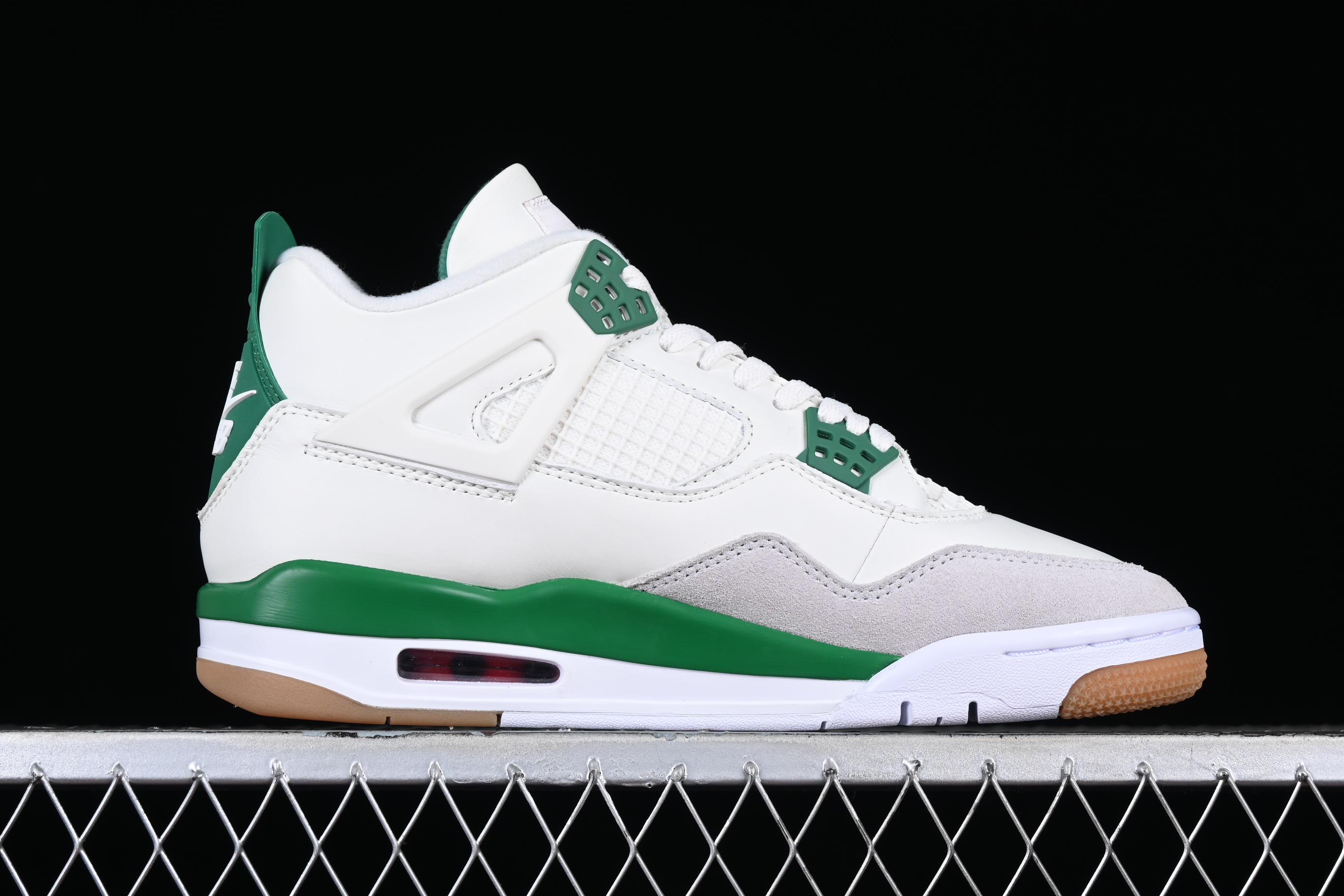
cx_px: 675
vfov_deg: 18.0
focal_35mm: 76
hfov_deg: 26.6
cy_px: 452
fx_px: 2837
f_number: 8
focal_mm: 50
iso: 160
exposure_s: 1/125
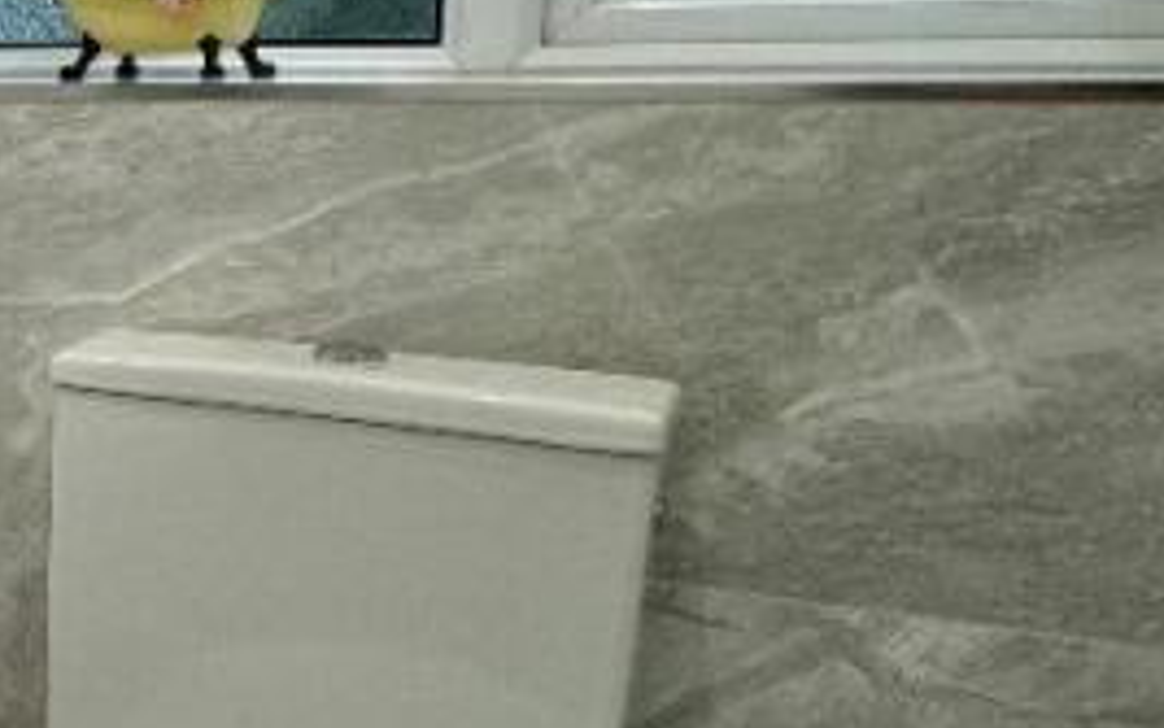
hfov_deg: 23.7
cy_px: 318
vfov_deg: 22.7
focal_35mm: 57
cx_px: -785
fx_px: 1809
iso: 80
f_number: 2.2
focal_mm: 2.22
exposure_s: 1/100
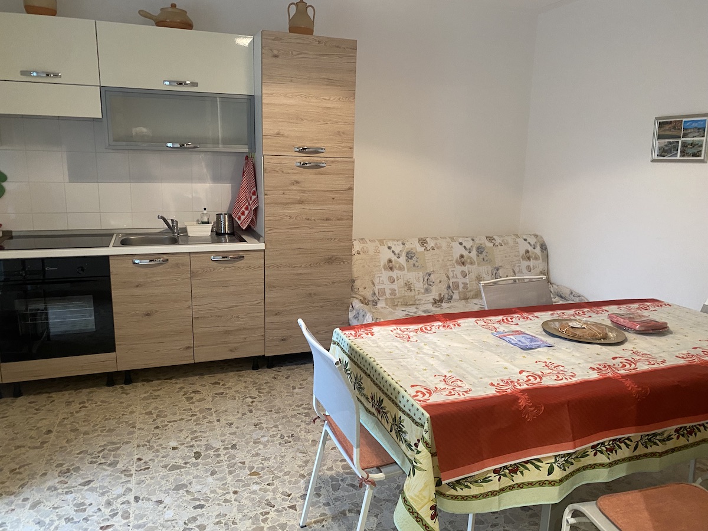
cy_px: 266
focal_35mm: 26
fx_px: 532
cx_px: 354
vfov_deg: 53.1
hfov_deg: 67.3
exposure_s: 1/50
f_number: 1.8
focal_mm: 4.25
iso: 320
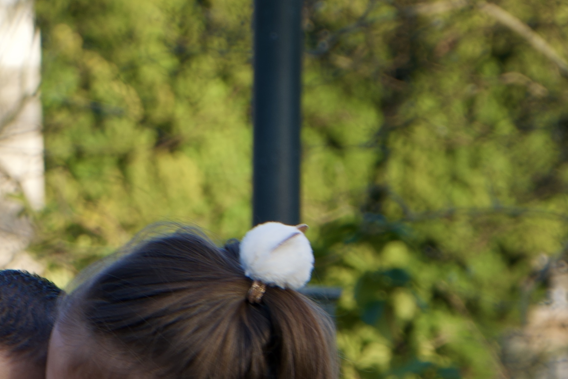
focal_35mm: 271
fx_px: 4276
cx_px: -89
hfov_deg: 7.5
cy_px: 550
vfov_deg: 5.0
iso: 100
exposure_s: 1/80
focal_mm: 70
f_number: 5.6
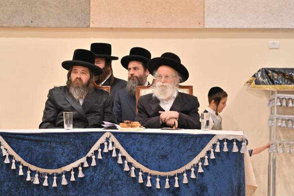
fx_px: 1380
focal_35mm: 169
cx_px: 119
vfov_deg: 8.1
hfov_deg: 12.2
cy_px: 106
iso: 1000
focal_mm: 120
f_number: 4
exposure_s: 1/250
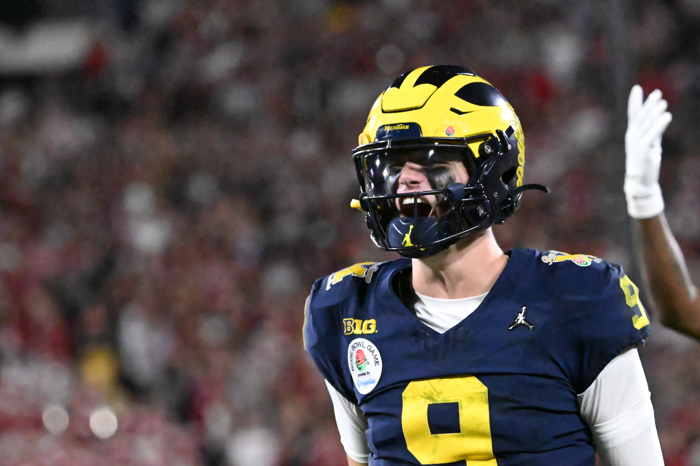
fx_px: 9875
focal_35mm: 508
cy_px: 252
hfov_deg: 4.1
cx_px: 413
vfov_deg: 2.7
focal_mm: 260
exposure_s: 1/4000
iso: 25600
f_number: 5
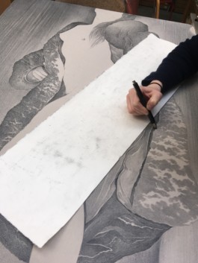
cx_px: 99
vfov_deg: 61.6
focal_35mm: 29
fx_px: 221
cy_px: 132
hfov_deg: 48.3
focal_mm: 4.15
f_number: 2.2
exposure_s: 1/100
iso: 25
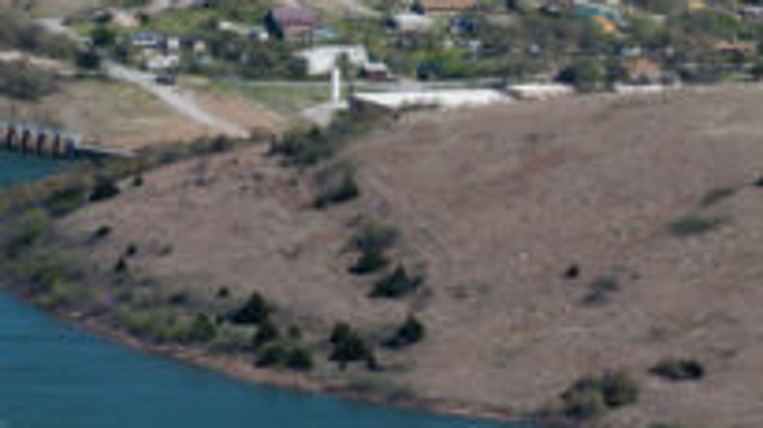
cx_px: 285
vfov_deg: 2.4
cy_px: 4
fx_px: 10212
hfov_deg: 4.3
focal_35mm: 505
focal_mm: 155
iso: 200
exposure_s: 1/250
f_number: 16
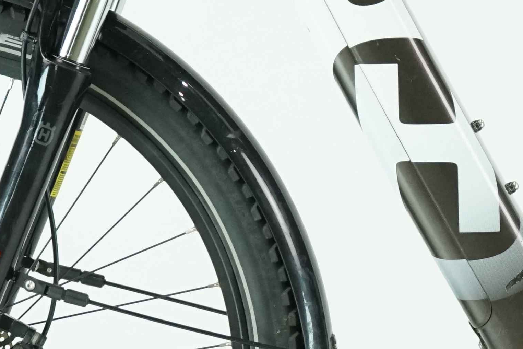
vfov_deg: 5.8
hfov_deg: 8.7
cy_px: 124
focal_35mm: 236
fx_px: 3429
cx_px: 542
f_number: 6.3
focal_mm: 60
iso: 2500
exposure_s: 1/200
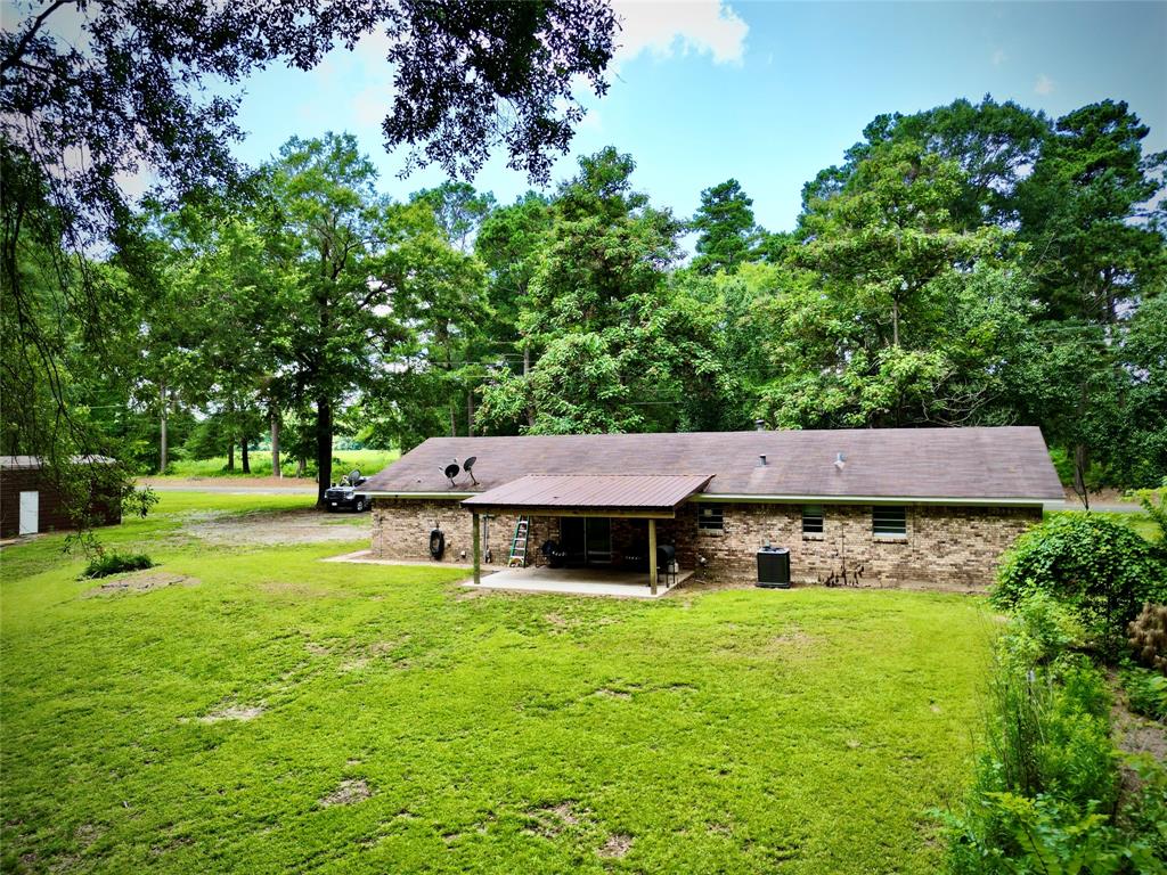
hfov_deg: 71.6
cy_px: 438
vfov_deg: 56.8
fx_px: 809
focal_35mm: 24
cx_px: 584
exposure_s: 1/800
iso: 100
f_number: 1.7
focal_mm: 6.72
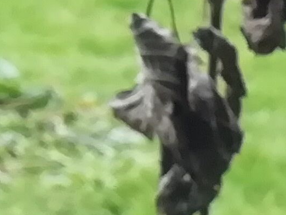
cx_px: 778
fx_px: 1694
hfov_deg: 8.5
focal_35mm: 205
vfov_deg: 6.6
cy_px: 642
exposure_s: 1/100
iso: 100
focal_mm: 3.21
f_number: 2.2
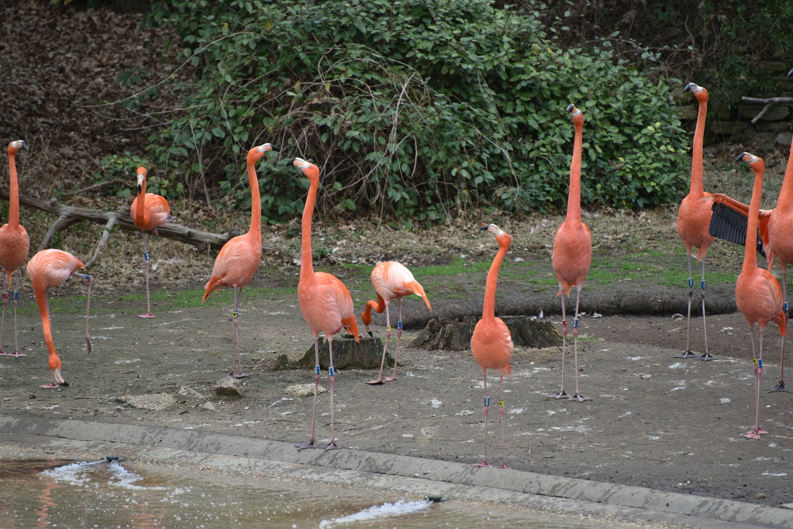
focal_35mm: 300
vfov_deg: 4.6
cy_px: 264
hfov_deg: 6.9
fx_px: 6609
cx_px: 396
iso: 450
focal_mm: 300
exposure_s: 1/640
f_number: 5.6
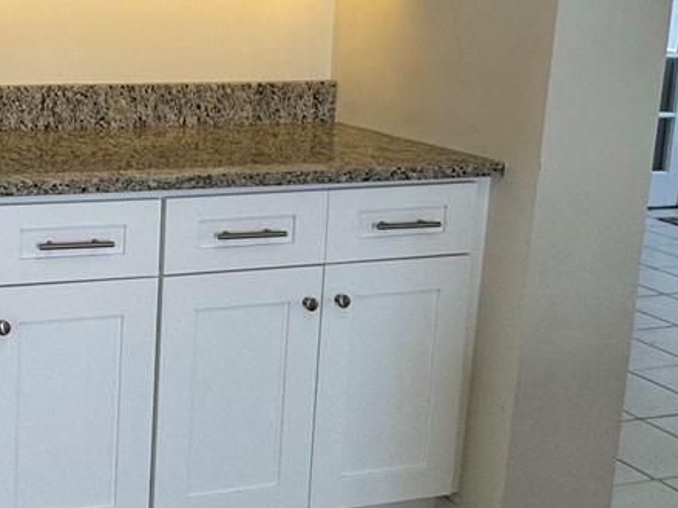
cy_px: 110
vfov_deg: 28.0
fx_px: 999
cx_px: -54
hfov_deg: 33.1
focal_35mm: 51
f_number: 2.2
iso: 80
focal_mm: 2.22
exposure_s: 1/120
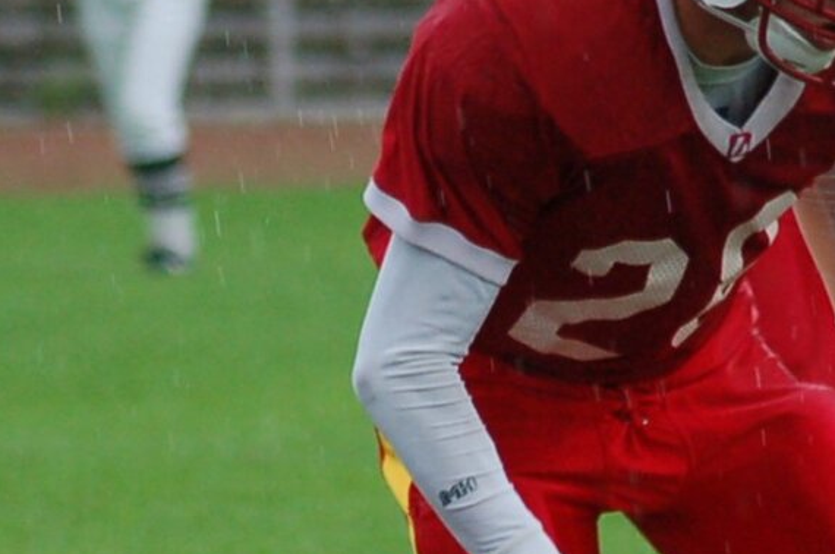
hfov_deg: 2.4
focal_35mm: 868
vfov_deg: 1.6
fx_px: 20099
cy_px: 705
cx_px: 460
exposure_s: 1/400
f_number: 4.5
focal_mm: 150
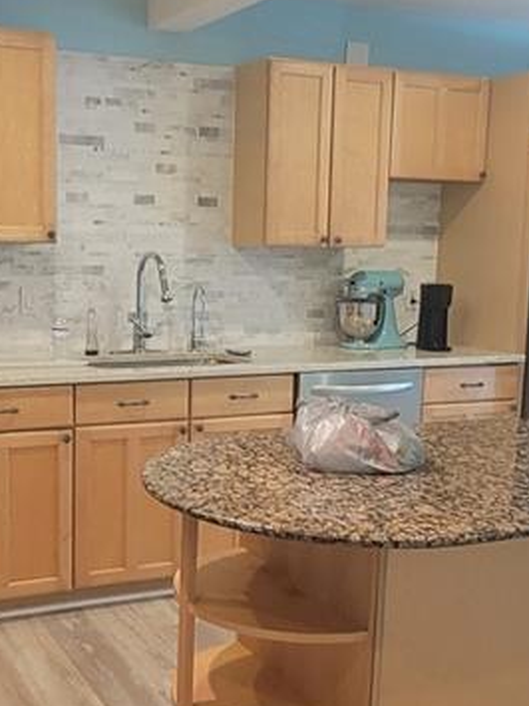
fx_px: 897
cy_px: 398
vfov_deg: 42.9
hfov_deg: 32.6
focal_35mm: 44
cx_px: 181
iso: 250
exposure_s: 1/60
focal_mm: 2.2
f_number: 2.2
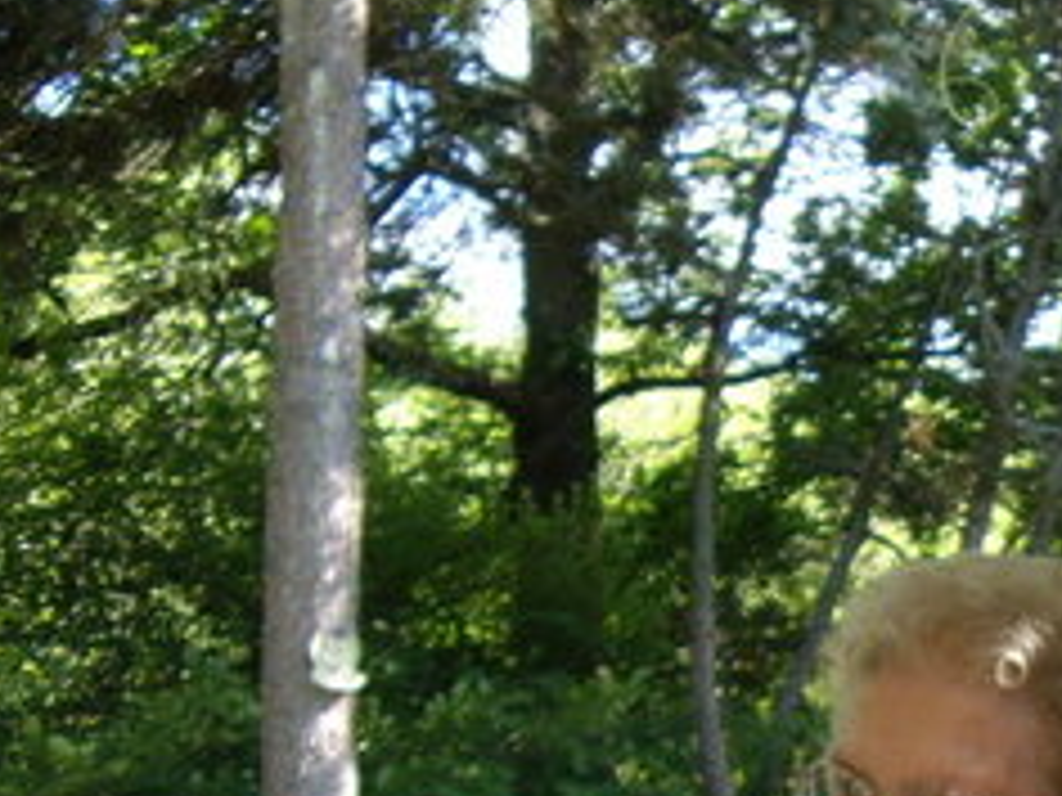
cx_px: 1251
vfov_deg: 14.3
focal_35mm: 103
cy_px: 648
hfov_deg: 18.2
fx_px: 3160
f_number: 2.7
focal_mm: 6.2
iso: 100
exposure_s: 1/160
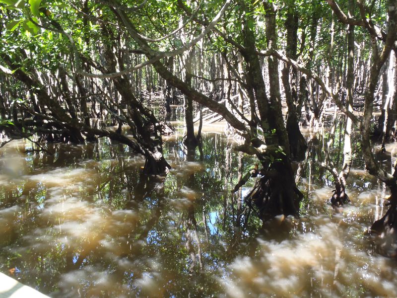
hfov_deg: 63.4
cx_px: 198
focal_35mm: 28
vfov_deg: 49.7
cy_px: 149
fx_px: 321
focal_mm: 5
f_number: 3.9
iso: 125
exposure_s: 1/30
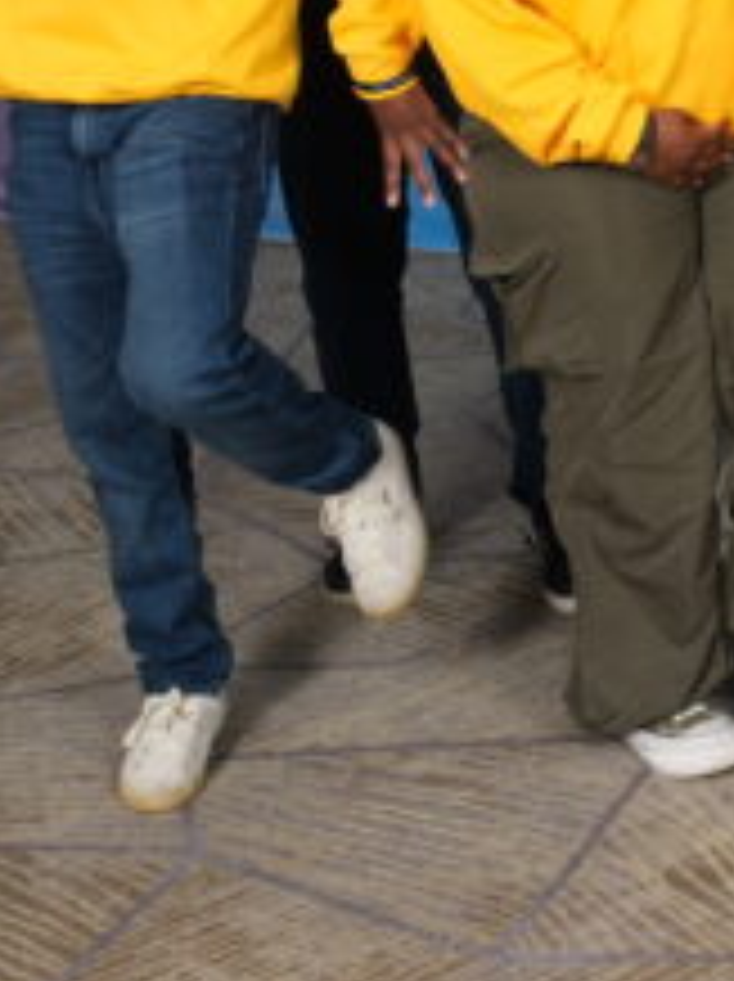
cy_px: 68
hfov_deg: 14.2
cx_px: 1216
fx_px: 2691
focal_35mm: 95
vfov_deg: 20.2
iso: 400
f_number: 5.6
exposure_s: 1/200
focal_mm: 18.7
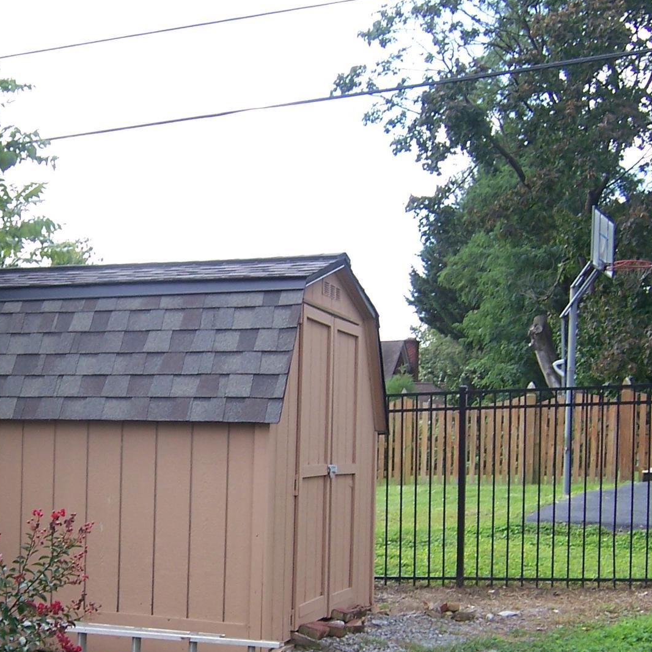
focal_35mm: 56
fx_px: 1193
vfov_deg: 30.2
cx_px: 158
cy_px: 464
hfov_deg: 30.0
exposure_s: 1/250
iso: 80
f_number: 3.4
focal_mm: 5.5
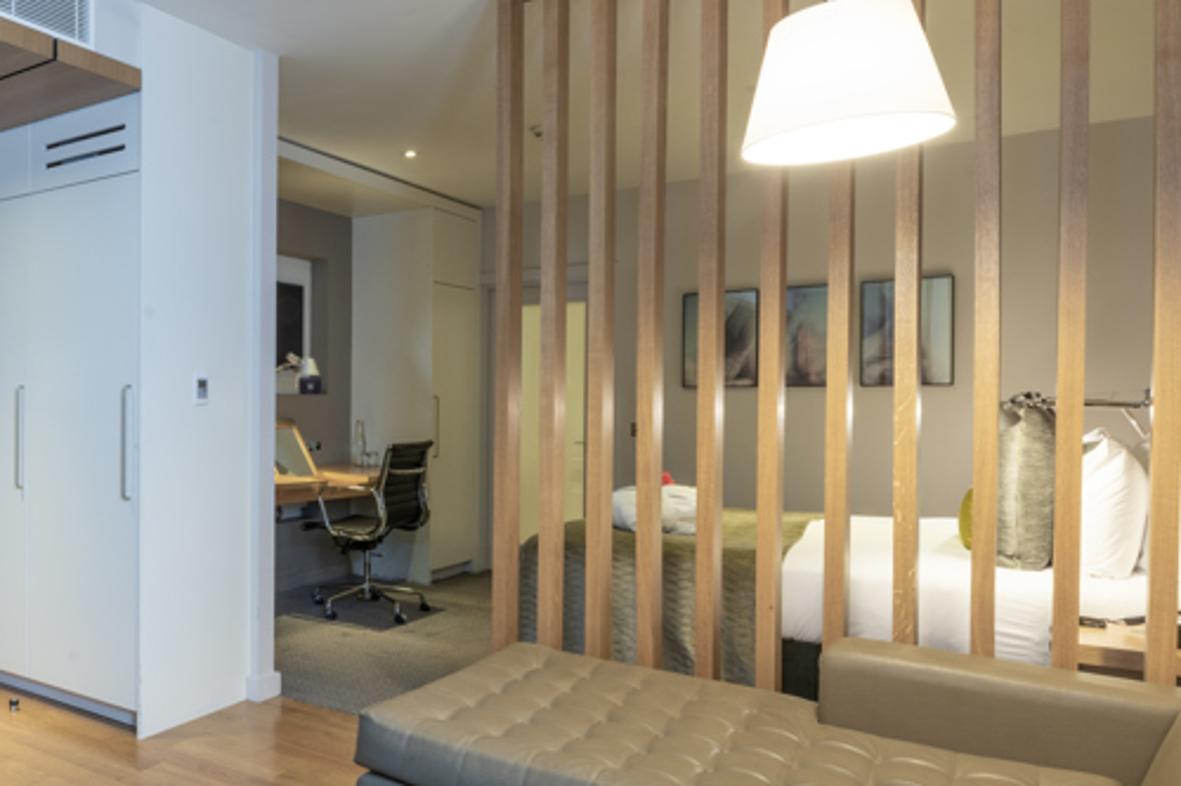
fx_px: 984
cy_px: 427
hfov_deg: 56.9
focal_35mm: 30
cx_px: 217
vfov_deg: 43.5
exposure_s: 3
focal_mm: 15
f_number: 16
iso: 100
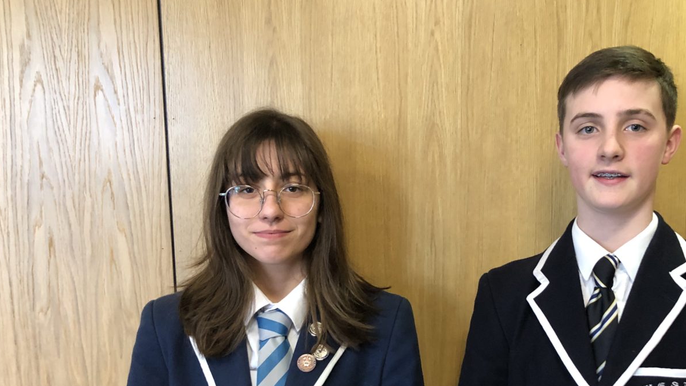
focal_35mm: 41
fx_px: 746
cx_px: 447
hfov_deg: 48.7
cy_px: 306
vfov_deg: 28.4
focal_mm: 3.99
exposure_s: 1/17
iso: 100
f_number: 1.8
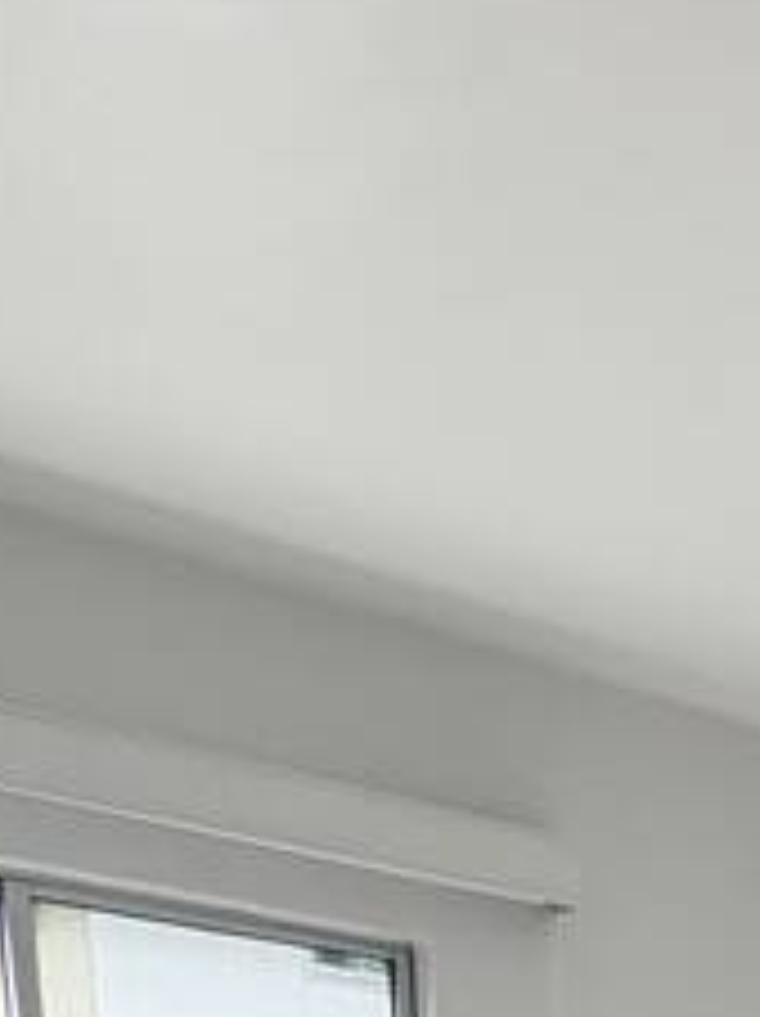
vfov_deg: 18.6
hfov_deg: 19.8
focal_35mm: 67
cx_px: 1034
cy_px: 2038
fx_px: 1965
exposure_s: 1/63
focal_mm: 2.22
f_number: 2.2
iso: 250
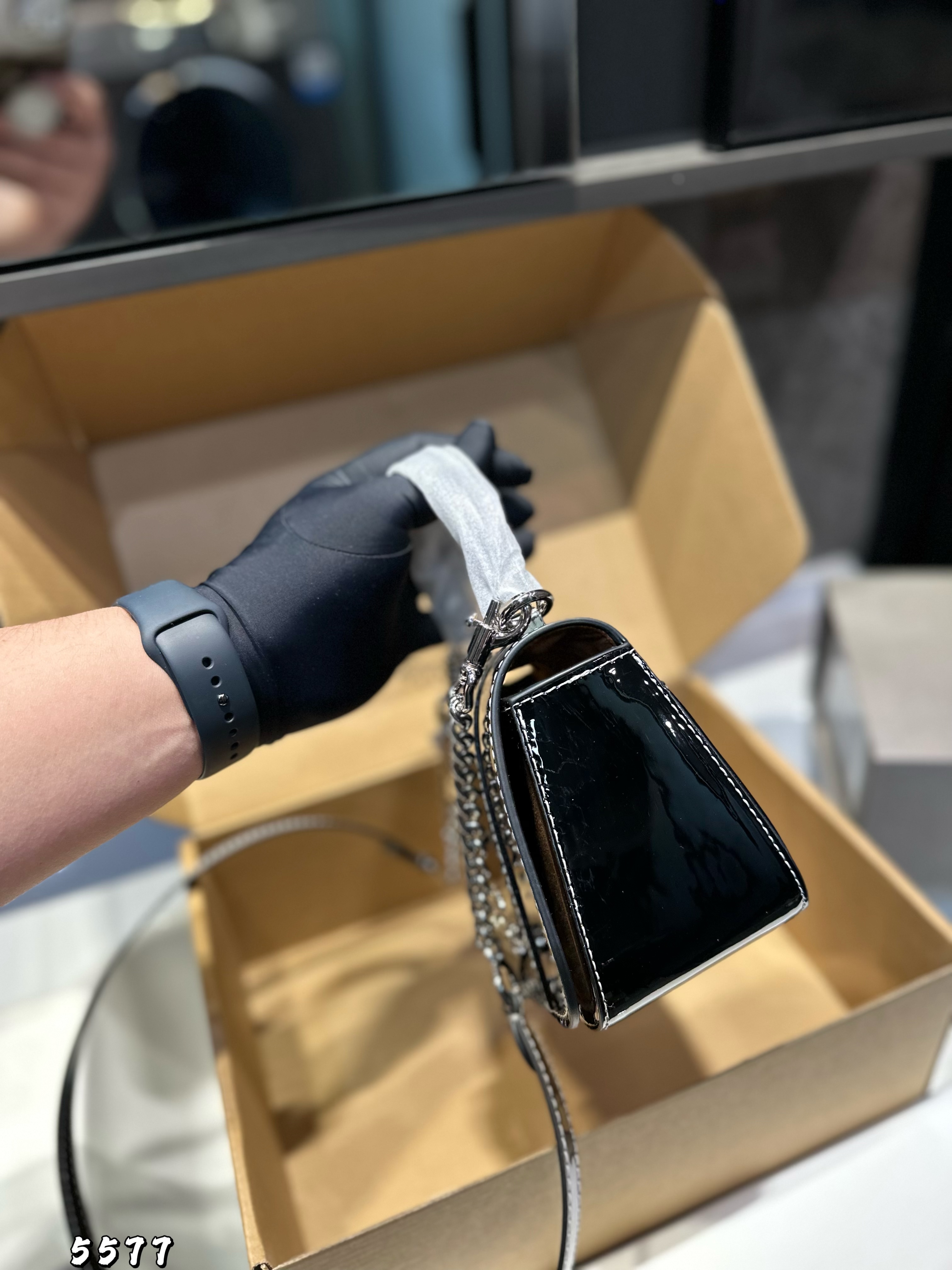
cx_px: 476
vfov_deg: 71.6
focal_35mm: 24
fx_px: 880
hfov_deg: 56.8
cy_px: 635
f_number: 1.78
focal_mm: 6.86
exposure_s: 1/50
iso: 200
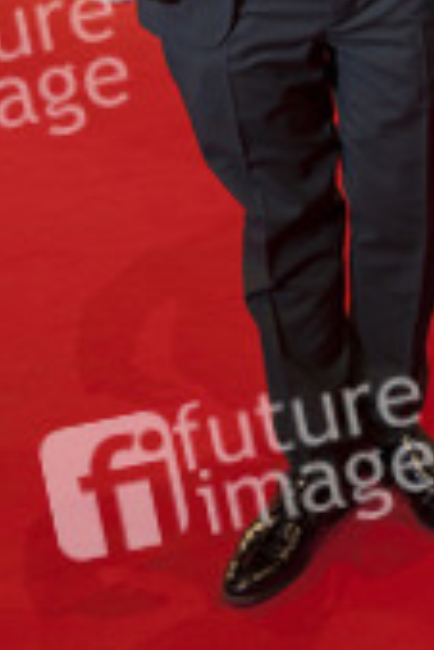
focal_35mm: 90
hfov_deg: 15.1
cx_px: 351
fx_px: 1624
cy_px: -108
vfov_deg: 21.2
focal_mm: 38
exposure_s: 1/160
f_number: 4.5
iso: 1000
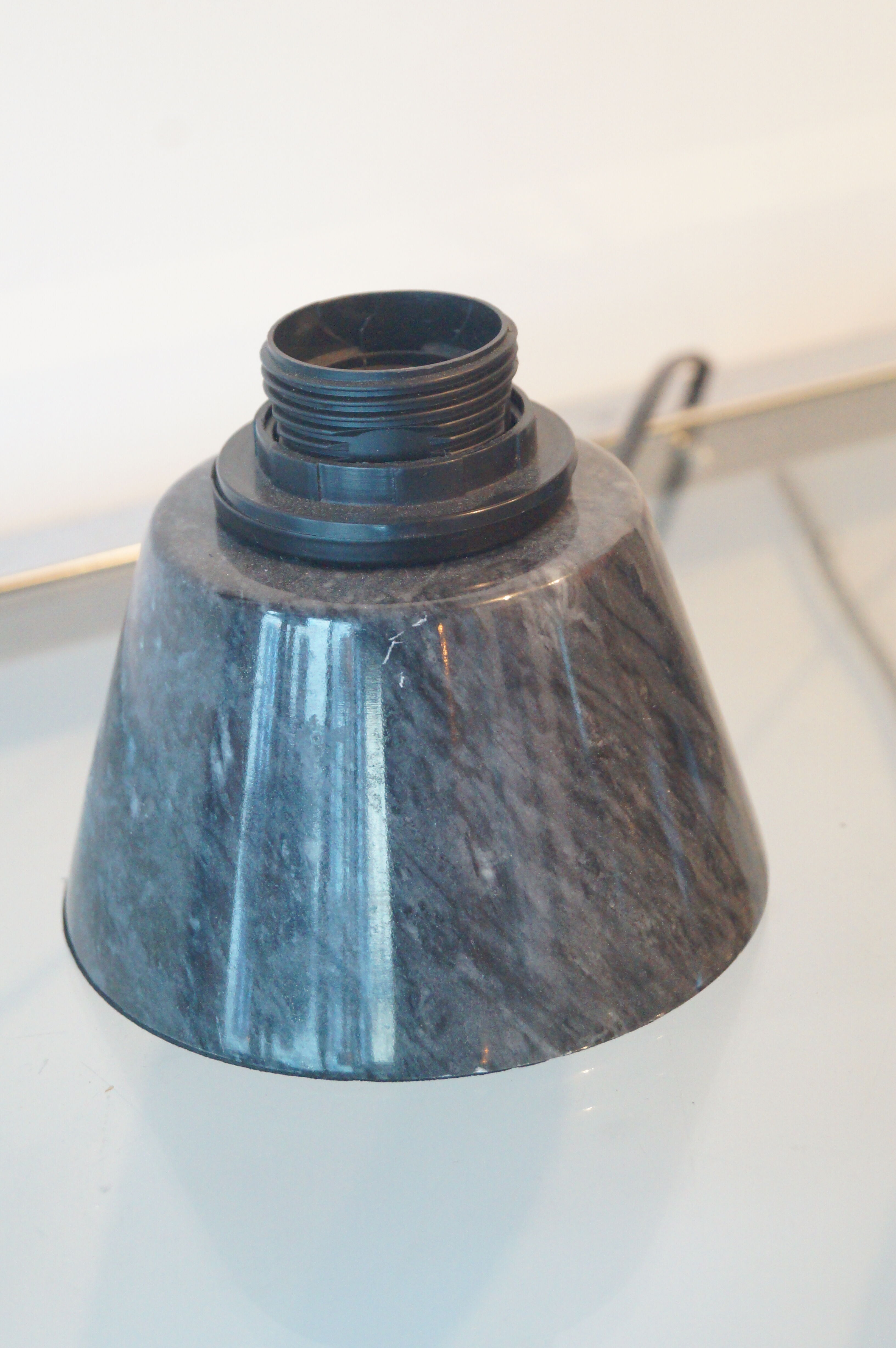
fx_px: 2806
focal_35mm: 75
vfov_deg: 27.0
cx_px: 448
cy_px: 674
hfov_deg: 18.1
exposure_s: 1/20
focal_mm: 50
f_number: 5.6
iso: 3200
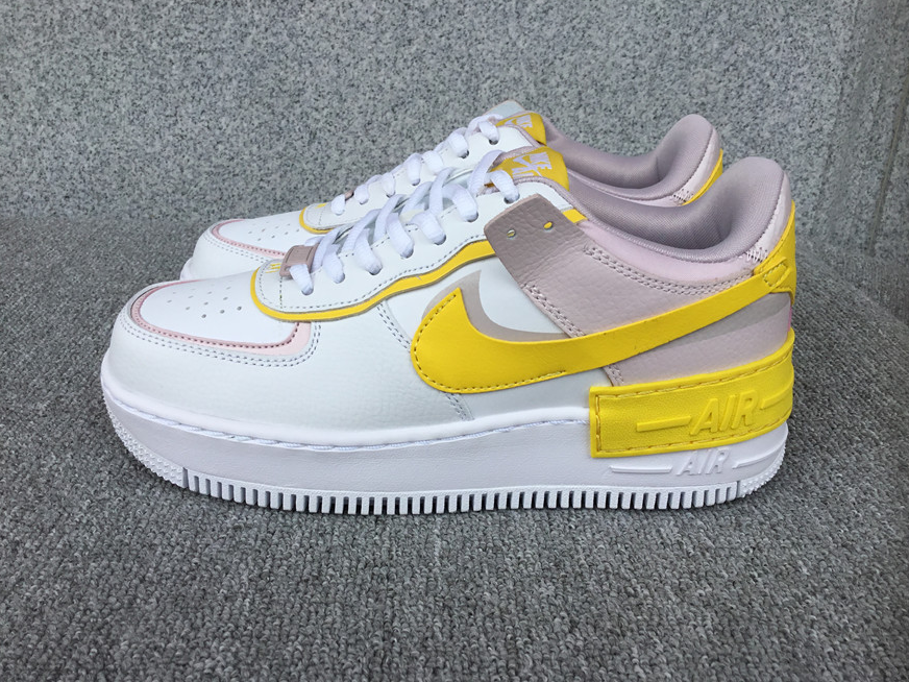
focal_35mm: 32
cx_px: 467
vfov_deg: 44.2
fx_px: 840
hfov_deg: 56.8
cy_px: 342
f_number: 2.4
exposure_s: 1/715
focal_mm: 3.3
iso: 25
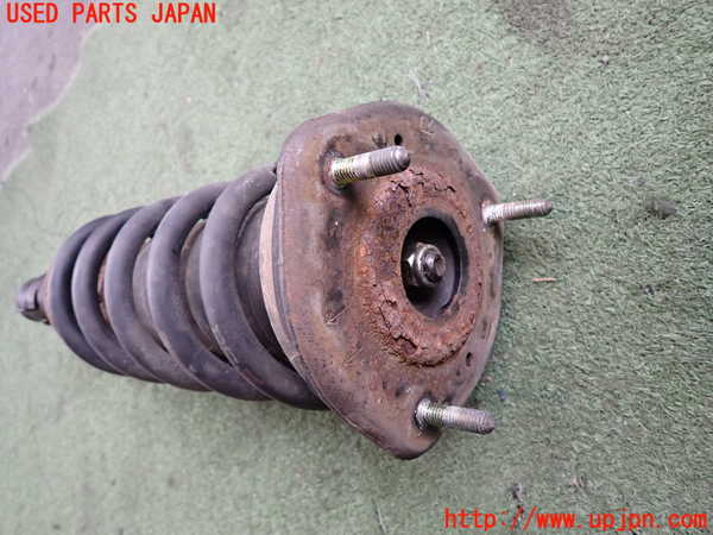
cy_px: 268
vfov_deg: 54.9
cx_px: 356
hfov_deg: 69.4
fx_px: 515
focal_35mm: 25
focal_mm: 4.5
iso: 320
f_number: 2
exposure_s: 1/125
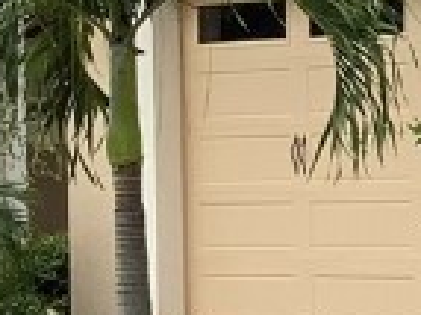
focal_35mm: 222
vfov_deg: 6.7
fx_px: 2698
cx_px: 1086
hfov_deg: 8.1
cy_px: 188
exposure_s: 1/452
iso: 25
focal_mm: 3.3
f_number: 2.4
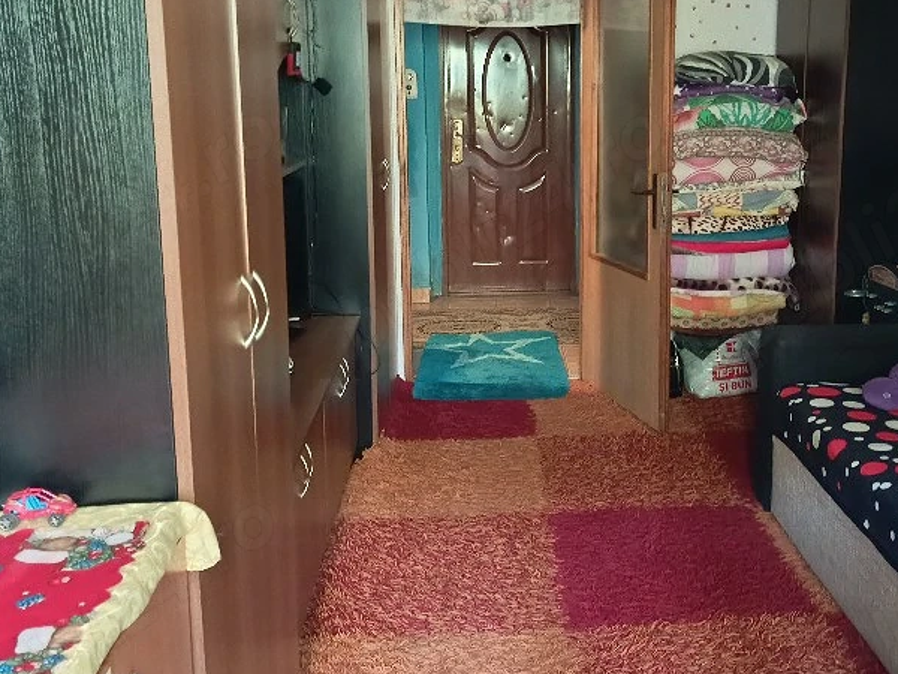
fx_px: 1038
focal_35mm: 40
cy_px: 246
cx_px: 600
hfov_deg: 46.1
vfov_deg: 35.7
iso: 2882
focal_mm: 5.27
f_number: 1.7
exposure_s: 1/16.7
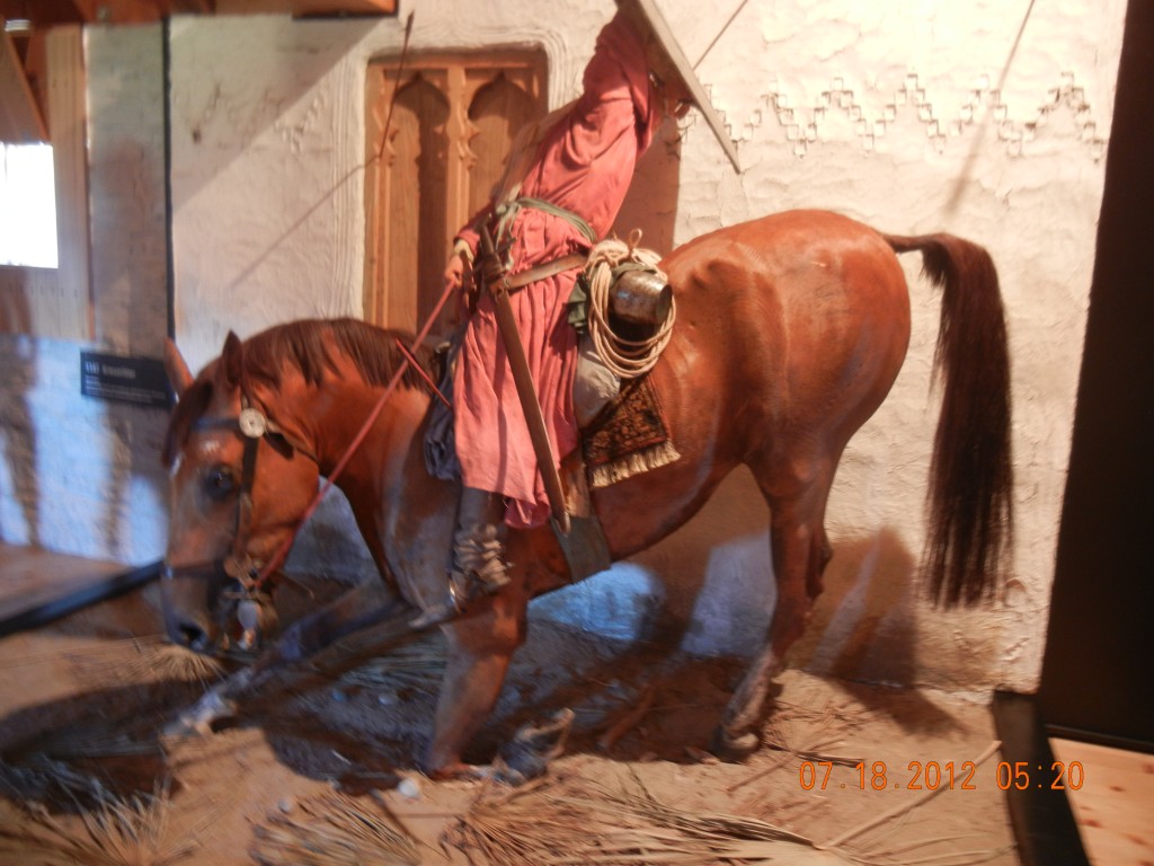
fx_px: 1000
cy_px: 433
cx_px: 577
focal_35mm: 30
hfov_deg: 60.0
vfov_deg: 46.8
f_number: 3.5
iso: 200
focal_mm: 5.4
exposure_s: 1/1.5
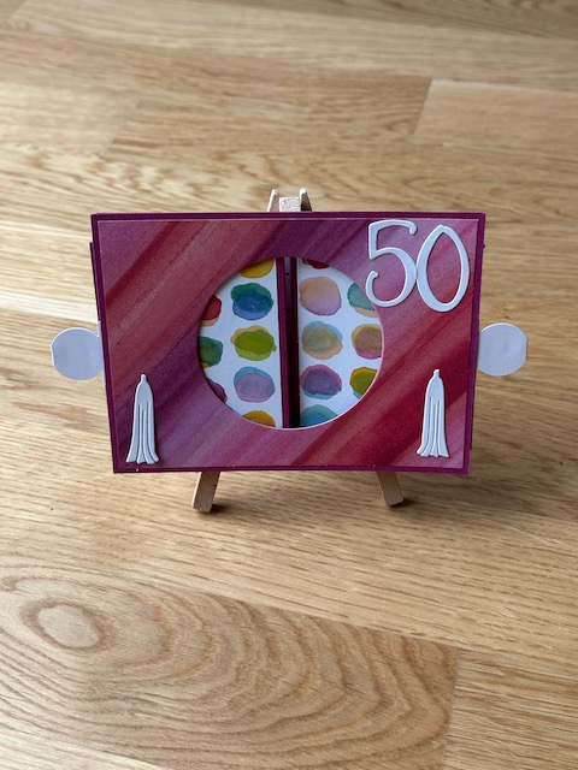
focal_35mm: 48
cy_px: 385
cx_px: 289
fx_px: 1069
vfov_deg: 39.7
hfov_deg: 30.3
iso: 100
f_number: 1.78
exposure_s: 1/60
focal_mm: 6.86
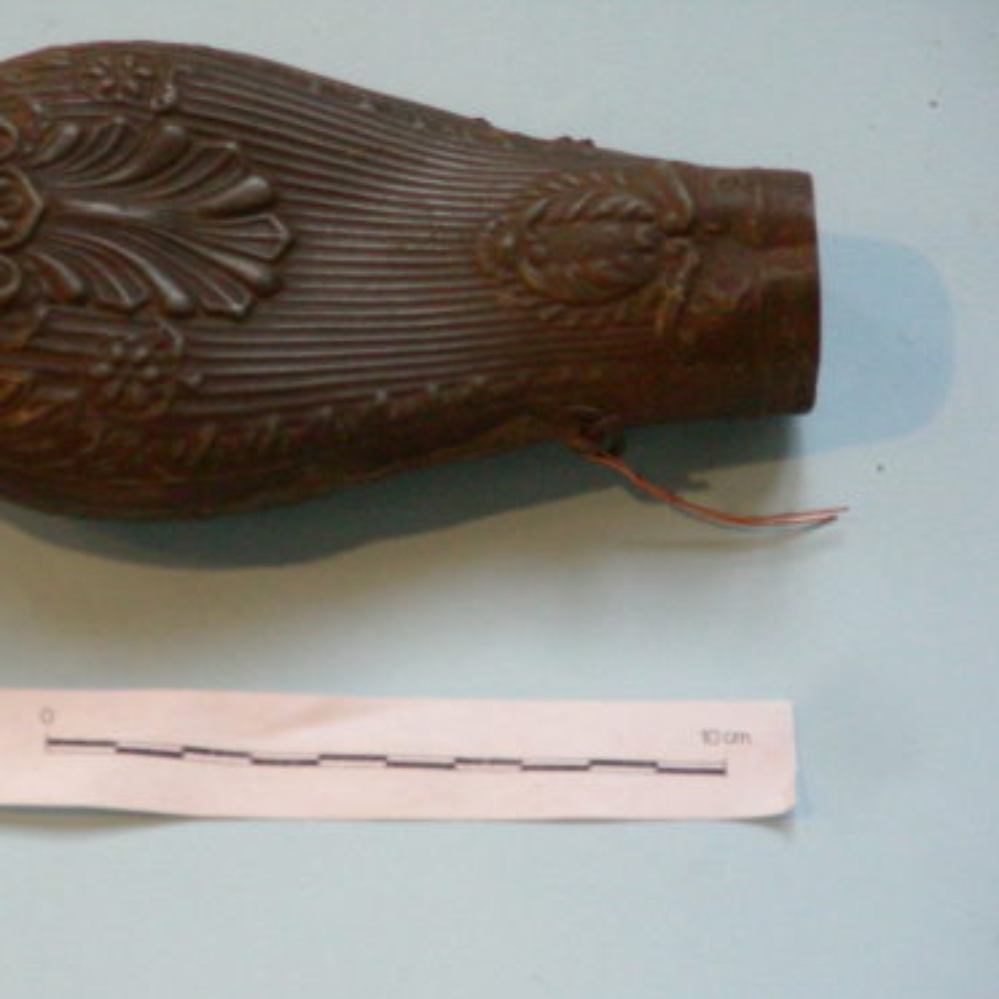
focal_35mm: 273
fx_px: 8914
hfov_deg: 6.4
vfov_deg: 6.4
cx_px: 349
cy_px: 501
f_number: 4
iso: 400
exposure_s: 1/352
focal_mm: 38.3
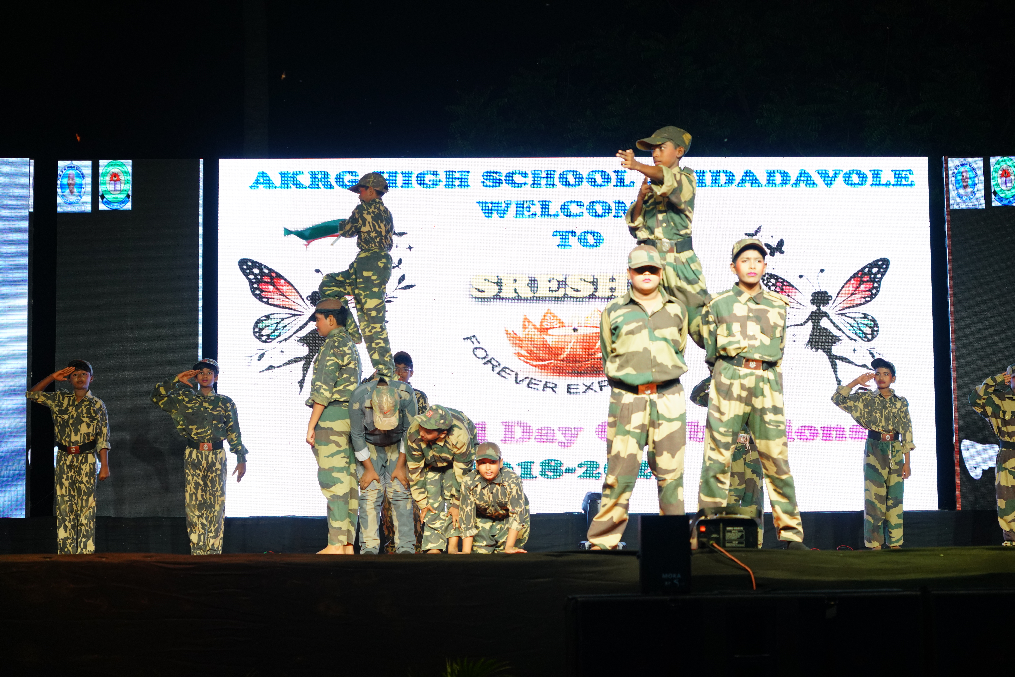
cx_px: 508
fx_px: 2143
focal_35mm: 76
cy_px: 338
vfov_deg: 18.0
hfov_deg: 26.6
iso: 1000
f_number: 5
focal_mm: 76
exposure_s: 1/160
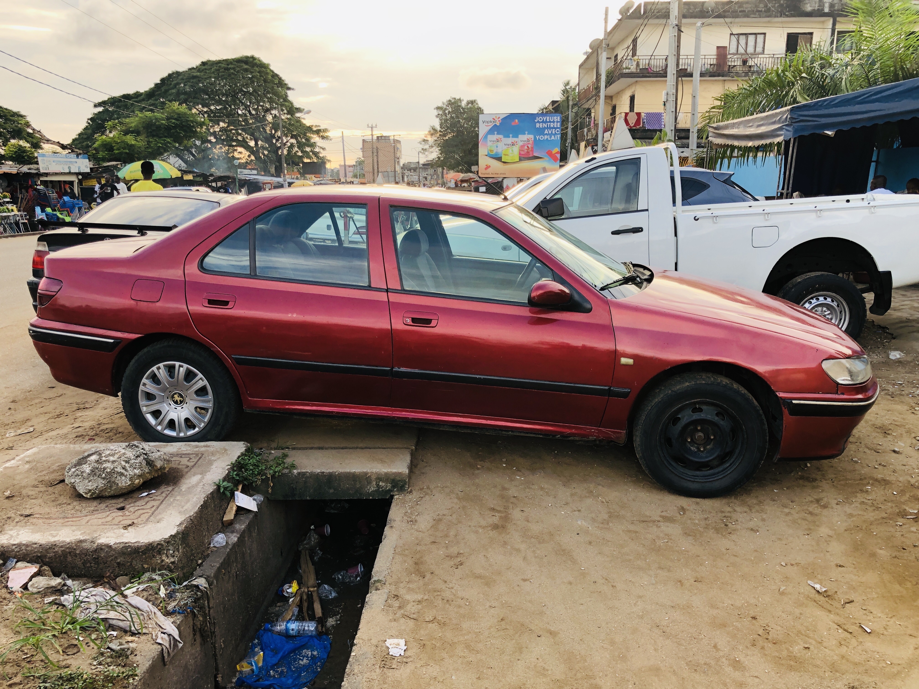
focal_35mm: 28
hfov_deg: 63.4
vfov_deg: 49.7
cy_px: 344
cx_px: 460
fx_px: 743
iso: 32
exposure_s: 1/120
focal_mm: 4
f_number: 1.8
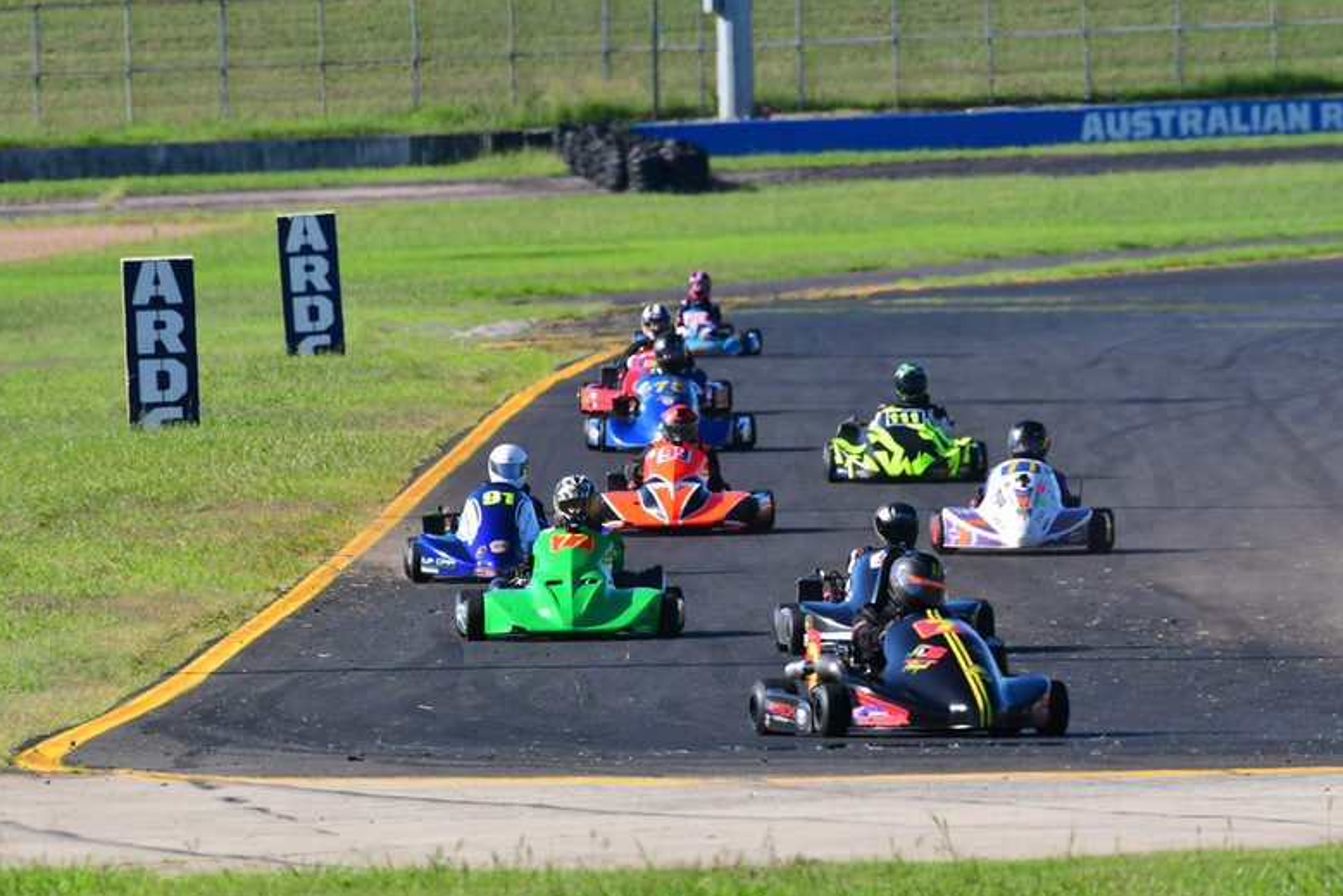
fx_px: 25861
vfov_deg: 2.0
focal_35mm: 693
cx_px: 684
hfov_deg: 3.0
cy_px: 457
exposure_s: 1/640
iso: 500
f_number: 10
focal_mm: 450
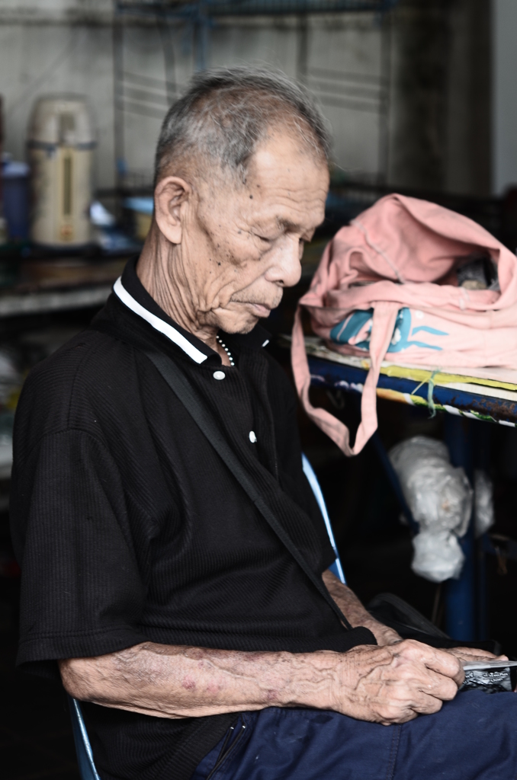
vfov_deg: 22.7
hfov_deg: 15.1
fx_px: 1948
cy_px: 390
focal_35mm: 90
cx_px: 258
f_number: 2.8
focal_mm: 60
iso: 110
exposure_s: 1/30
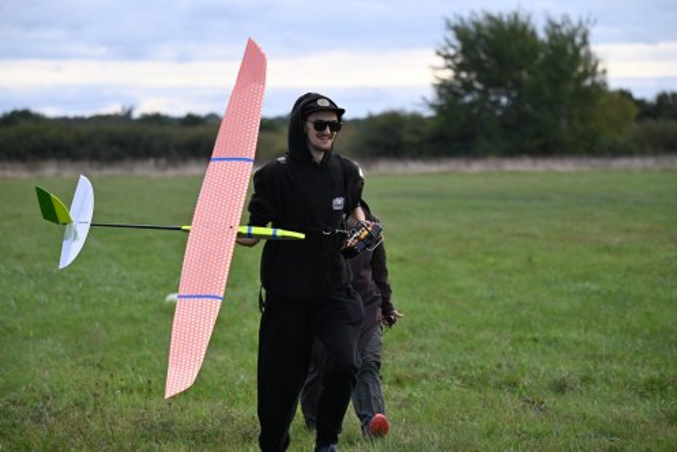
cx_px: 338
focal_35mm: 170
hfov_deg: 12.1
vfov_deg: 8.1
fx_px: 3199
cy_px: 226
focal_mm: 170
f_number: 5.3
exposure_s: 1/1600
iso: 640
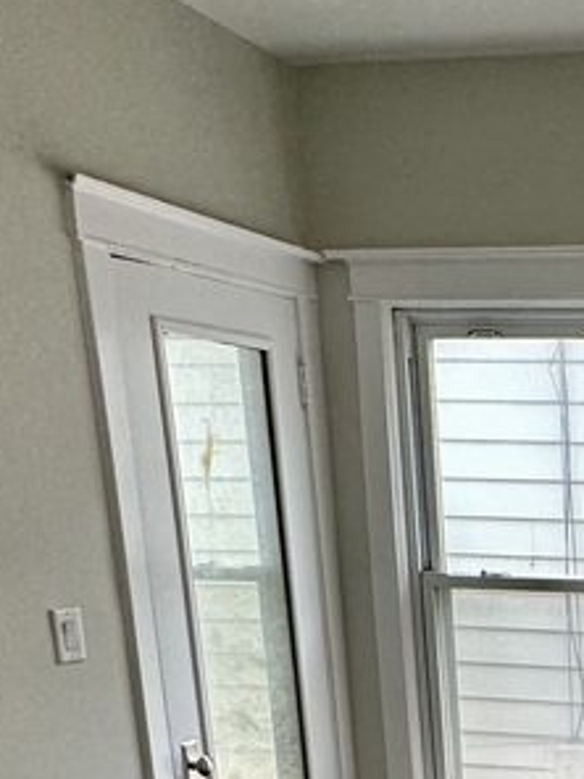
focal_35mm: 51
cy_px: 816
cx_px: 794
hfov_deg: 24.3
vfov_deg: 33.6
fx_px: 1147
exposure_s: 1/120
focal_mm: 2.22
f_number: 2.2
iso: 64
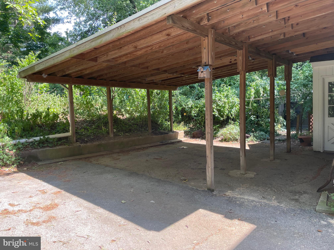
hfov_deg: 67.3
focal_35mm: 26
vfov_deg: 53.1
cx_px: 167
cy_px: 125
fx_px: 251
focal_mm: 4.2
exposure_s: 1/238
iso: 32
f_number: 1.6
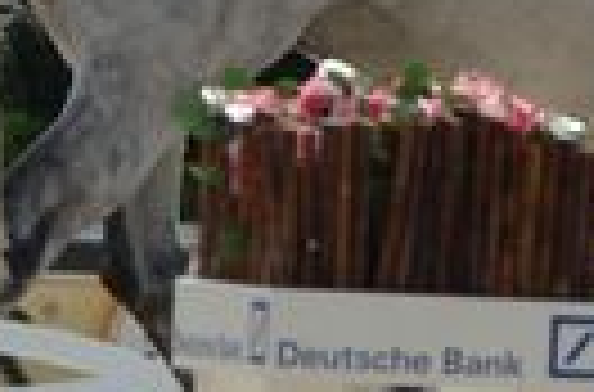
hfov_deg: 1.9
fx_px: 17970
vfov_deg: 1.2
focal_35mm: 1093
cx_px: 585
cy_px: -282
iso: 200
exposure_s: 1/1600
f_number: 5
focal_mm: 150
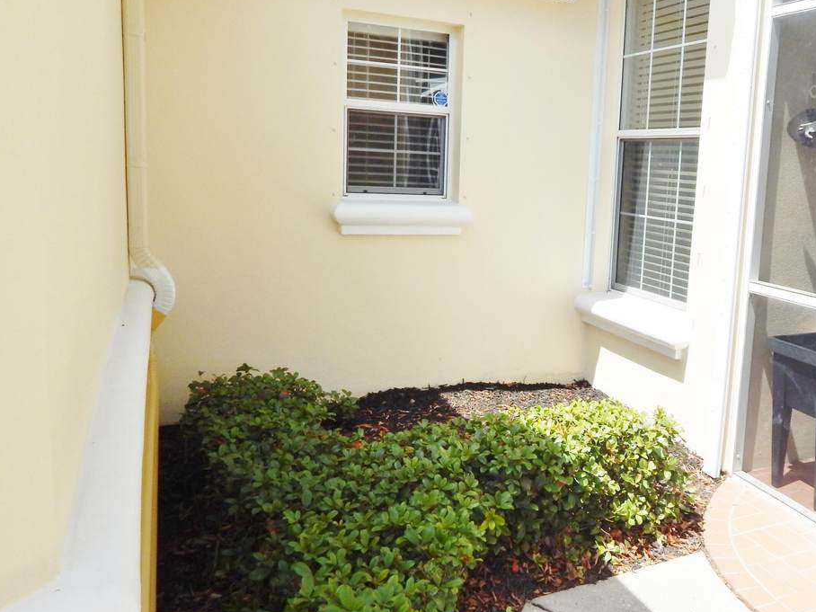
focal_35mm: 31
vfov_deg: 45.4
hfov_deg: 57.2
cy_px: 277
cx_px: 538
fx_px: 731
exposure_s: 1/500
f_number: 6
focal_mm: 4
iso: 125
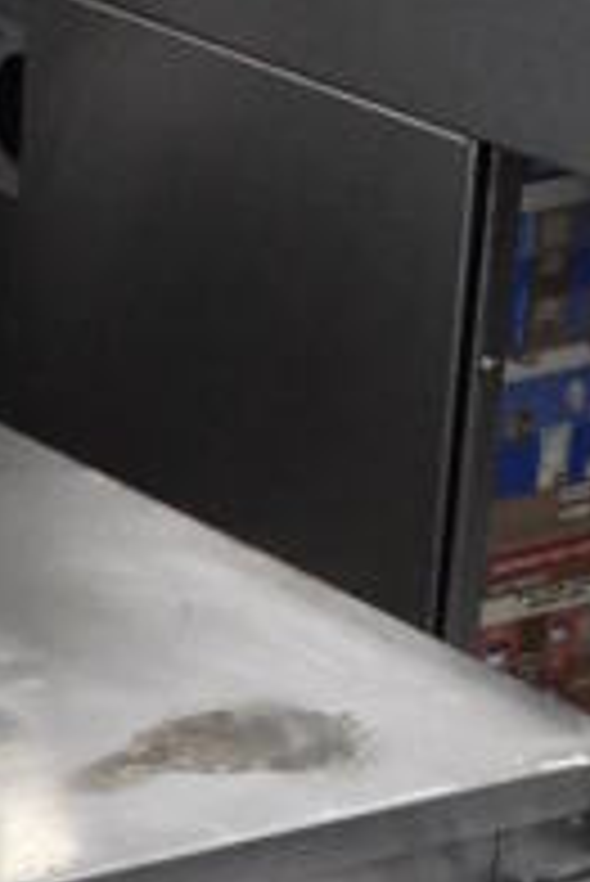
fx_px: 4466
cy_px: 1690
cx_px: -590
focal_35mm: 182
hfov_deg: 7.3
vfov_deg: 10.5
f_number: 4
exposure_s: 1/125
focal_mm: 26
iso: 5000
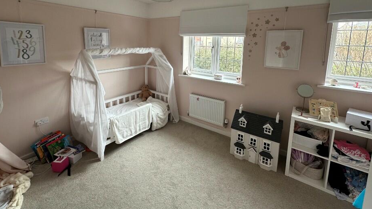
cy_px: 64
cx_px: 184
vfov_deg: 61.8
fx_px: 168
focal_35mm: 17
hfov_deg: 95.9
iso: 80
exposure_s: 1/99
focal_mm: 2.22
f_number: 2.2
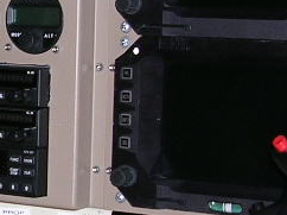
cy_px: 90
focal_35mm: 161
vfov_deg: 9.2
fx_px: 1334
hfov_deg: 12.1
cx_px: -18
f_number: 2.8
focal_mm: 5.8
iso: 50
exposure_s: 1/60.1
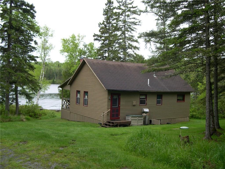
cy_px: 84
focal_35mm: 38
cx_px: 112
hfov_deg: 49.0
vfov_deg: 37.7
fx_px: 247
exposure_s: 1/291
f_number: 2.8
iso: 100
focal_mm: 8
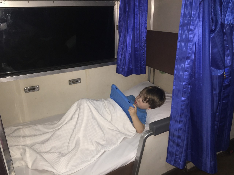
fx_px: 196
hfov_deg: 61.7
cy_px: 88
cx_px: 117
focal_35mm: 29
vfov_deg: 48.2
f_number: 2.2
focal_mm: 4.15
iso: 125
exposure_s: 1/17
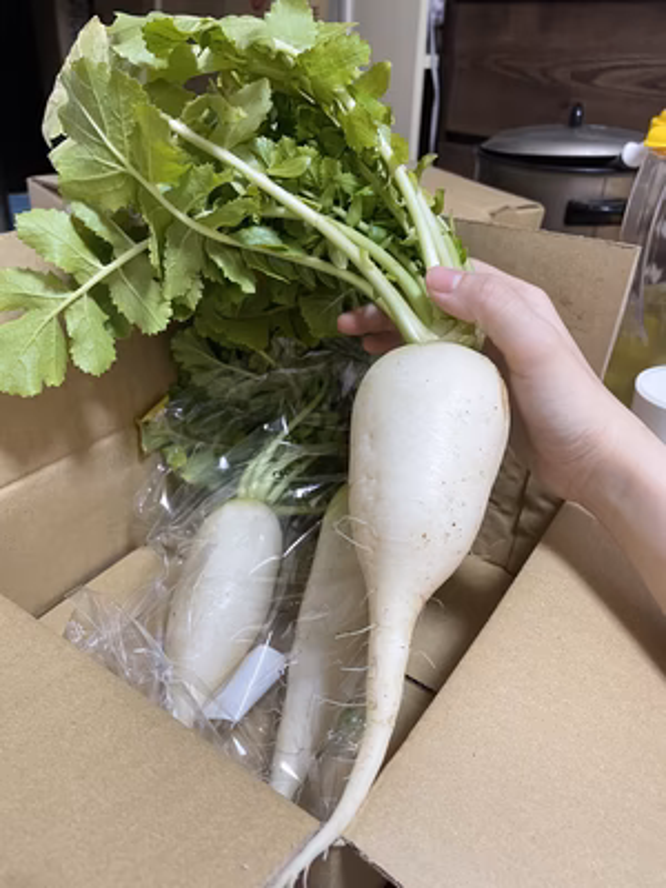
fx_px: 667
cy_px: 444
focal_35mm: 26
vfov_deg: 67.3
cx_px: 333
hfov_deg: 53.1
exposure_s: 1/60
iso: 125
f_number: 1.6
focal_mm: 4.2
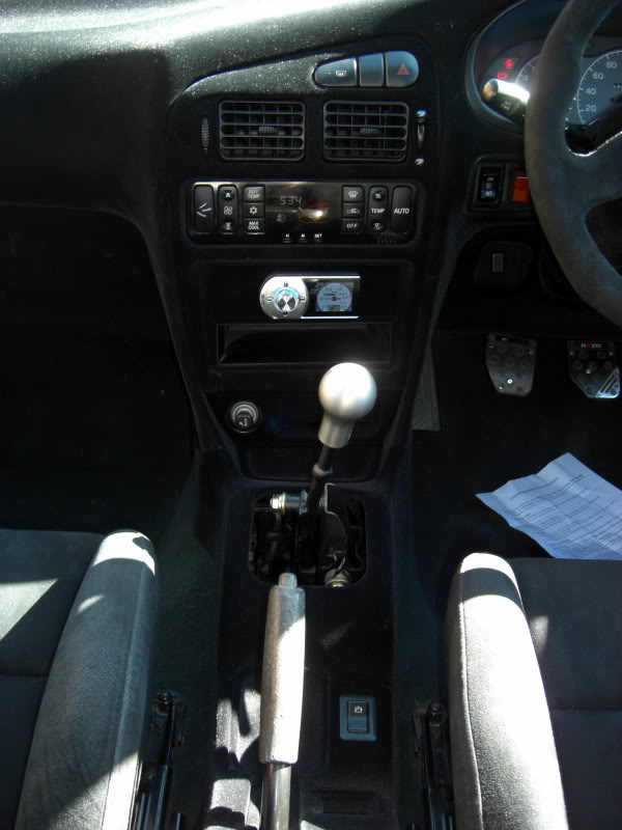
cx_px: 311
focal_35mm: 38
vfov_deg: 49.0
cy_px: 415
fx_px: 910
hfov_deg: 37.7
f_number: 2.8
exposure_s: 1/30
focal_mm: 7.9
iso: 100
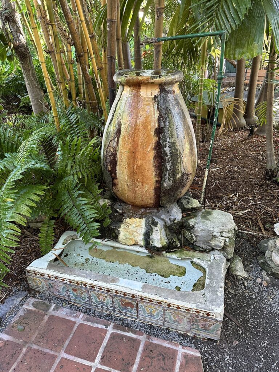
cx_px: 140
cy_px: 186
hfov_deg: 56.8
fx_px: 258
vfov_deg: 71.6
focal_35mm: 24
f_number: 1.78
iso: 250
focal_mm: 6.86
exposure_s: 1/75
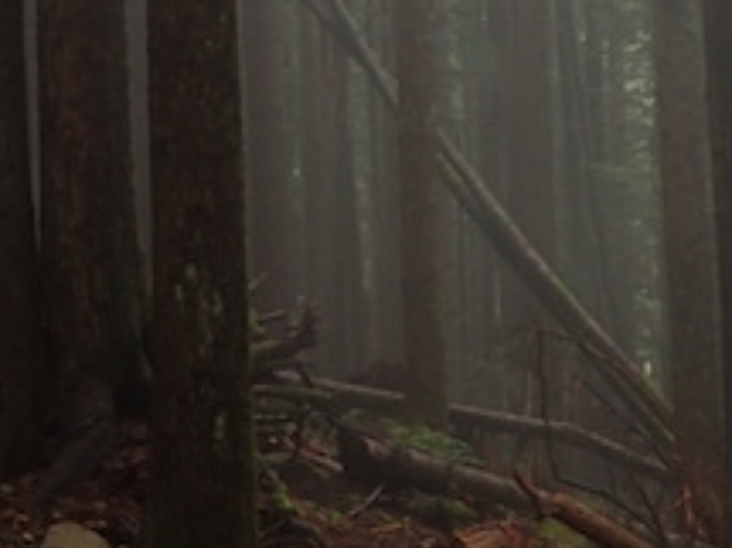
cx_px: 255
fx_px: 1966
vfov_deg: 15.5
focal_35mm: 93
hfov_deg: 21.0
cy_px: -48
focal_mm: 4.5
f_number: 2
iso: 100
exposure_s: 1/60
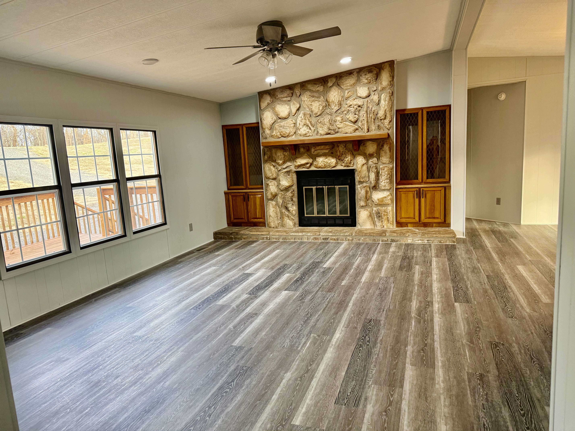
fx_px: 399
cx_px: 288
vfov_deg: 56.8
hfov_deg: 71.6
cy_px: 216
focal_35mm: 24
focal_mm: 6.76
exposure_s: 1/120
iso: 250
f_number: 1.78
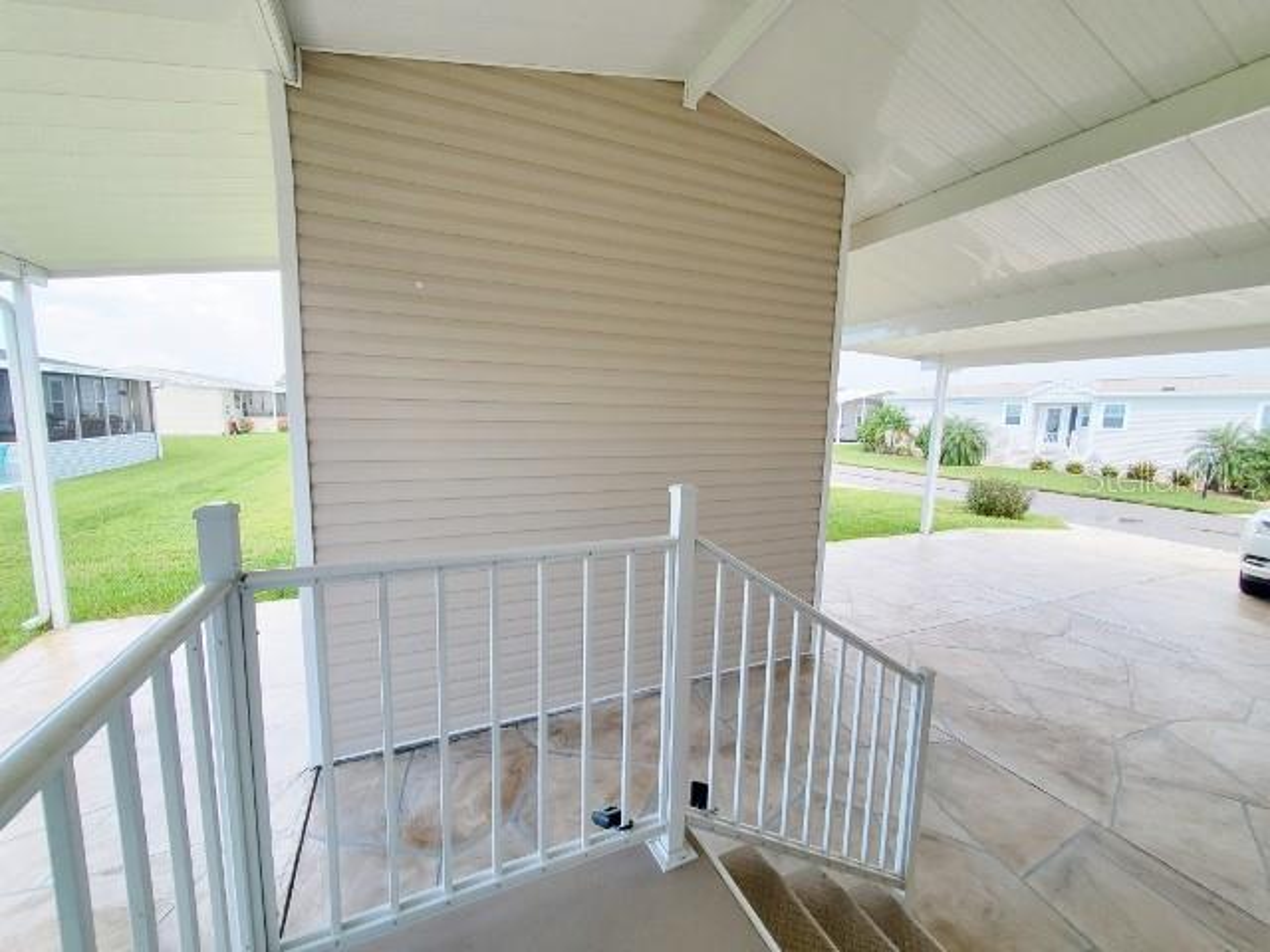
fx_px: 477
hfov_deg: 106.2
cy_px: 476
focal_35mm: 13
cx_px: 635
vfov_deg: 89.9
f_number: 2.2
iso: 50
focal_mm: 1.8
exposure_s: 1/150
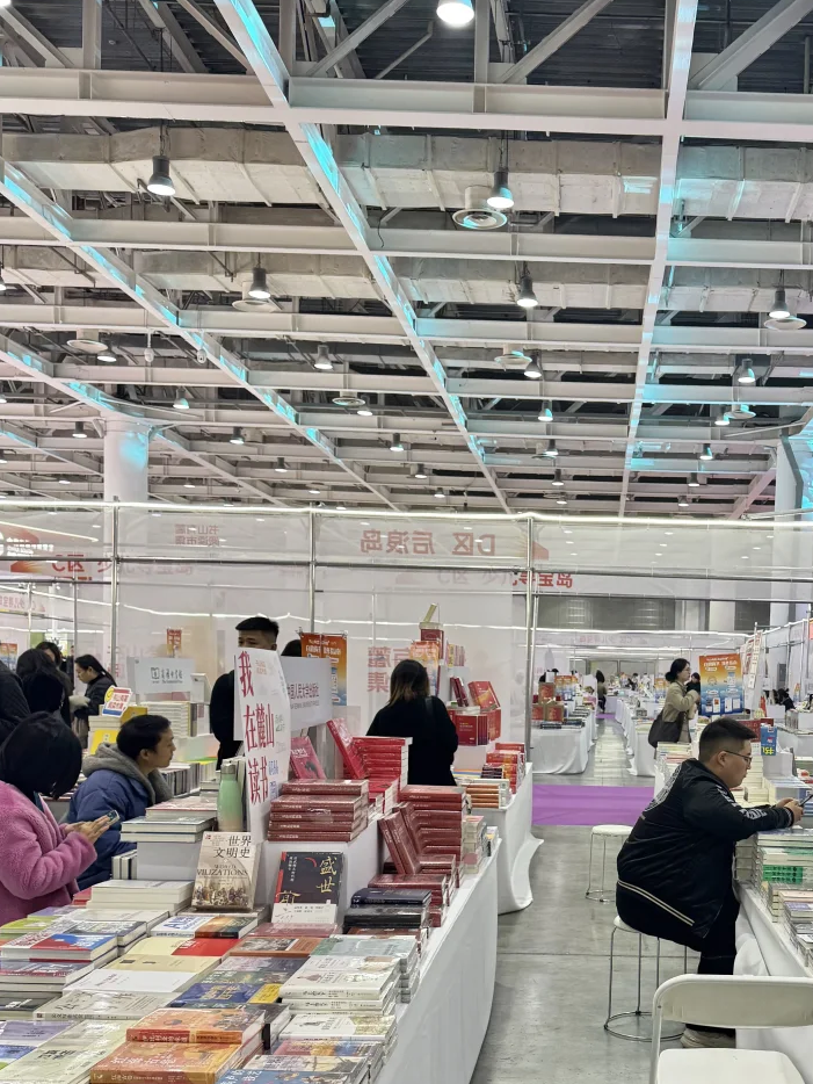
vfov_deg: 49.2
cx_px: 622
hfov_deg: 37.6
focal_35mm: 37
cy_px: 728
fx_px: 1158
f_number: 1.78
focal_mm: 6.76
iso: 200
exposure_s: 1/100
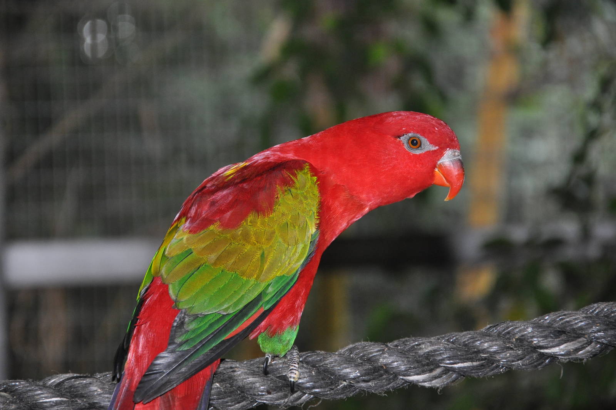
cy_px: 205
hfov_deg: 13.1
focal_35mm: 158
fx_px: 2692
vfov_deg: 8.7
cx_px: 308
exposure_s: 1/60
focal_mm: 105
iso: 800
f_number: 5.6
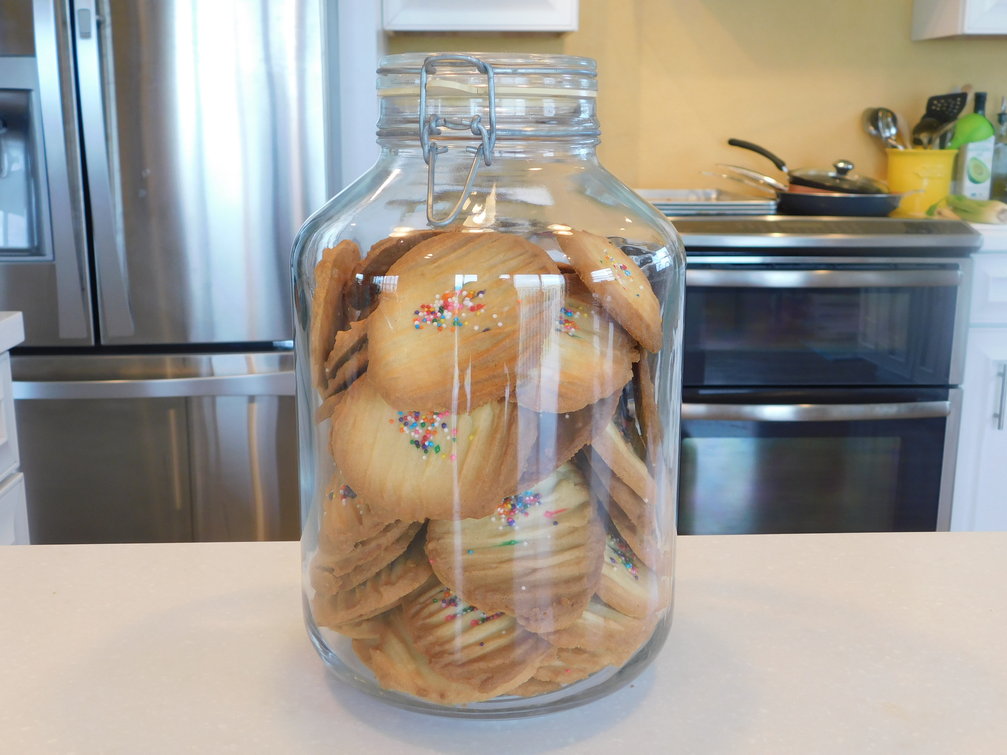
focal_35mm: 40
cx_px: 504
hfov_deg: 46.8
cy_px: 378
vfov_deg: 36.0
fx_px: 1164
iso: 125
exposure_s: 1/40
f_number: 3.6
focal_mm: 7.1
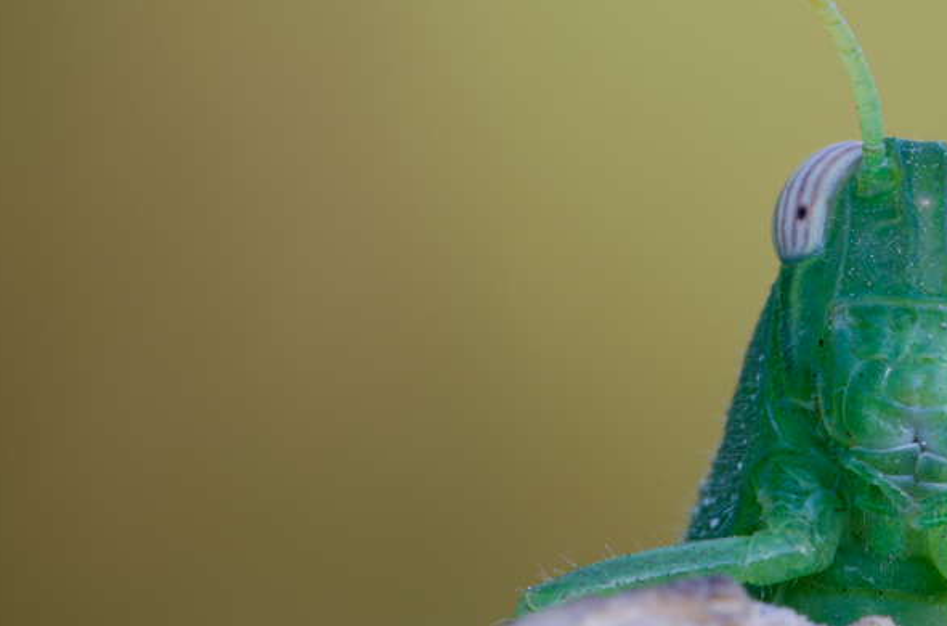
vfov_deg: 2.9
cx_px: 759
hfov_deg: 4.4
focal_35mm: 469
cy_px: 196
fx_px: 12304
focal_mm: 180
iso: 100
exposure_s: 1/5
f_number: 14
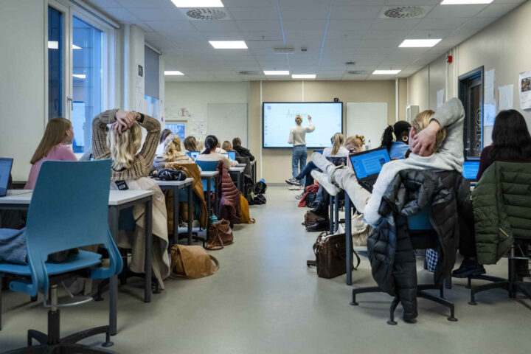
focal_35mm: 31
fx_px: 457
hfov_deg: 60.3
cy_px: 177
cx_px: 266
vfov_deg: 42.3
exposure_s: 1/160
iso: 2500
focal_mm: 31
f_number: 5.6
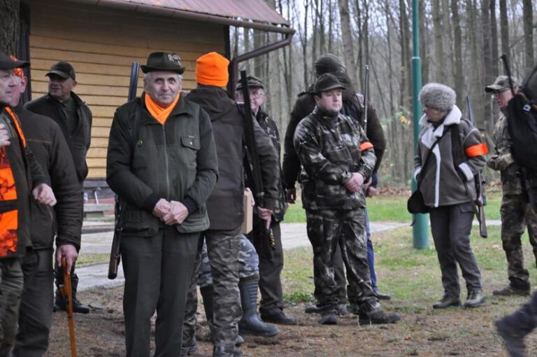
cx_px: 268
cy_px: 178
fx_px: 1676
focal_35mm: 112
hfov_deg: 18.2
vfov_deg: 12.1
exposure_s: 1/80
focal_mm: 75
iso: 1600
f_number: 5.3
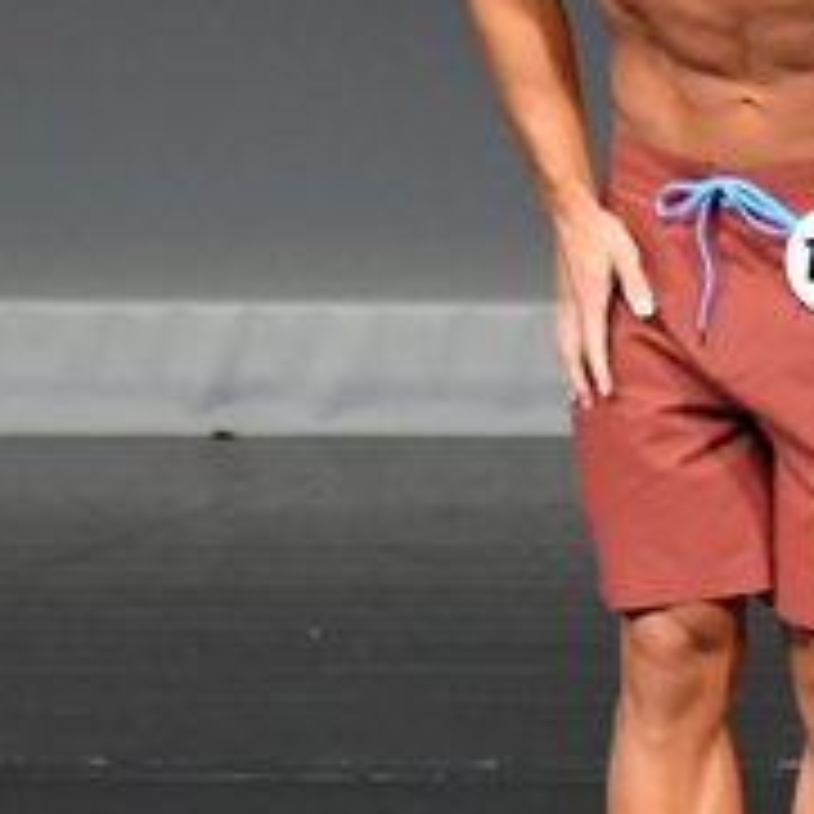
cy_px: 333
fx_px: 36262
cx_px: 1077
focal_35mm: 1363
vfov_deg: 1.3
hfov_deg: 1.3
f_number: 5.6
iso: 5000
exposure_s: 1/400
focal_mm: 250
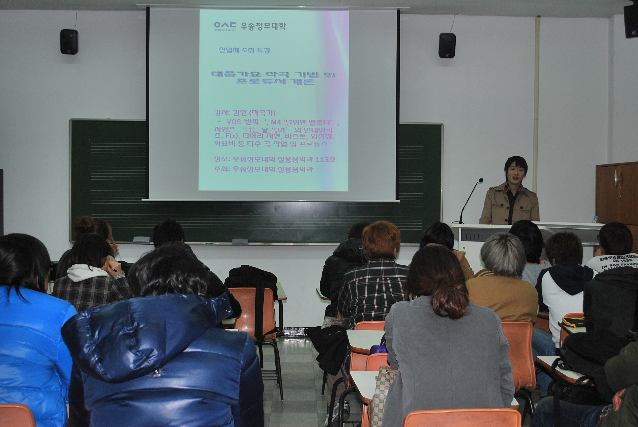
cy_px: 214
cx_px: 319
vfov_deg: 30.9
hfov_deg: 44.9
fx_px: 772
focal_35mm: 44
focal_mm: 29
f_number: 4.8
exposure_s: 1/60
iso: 200
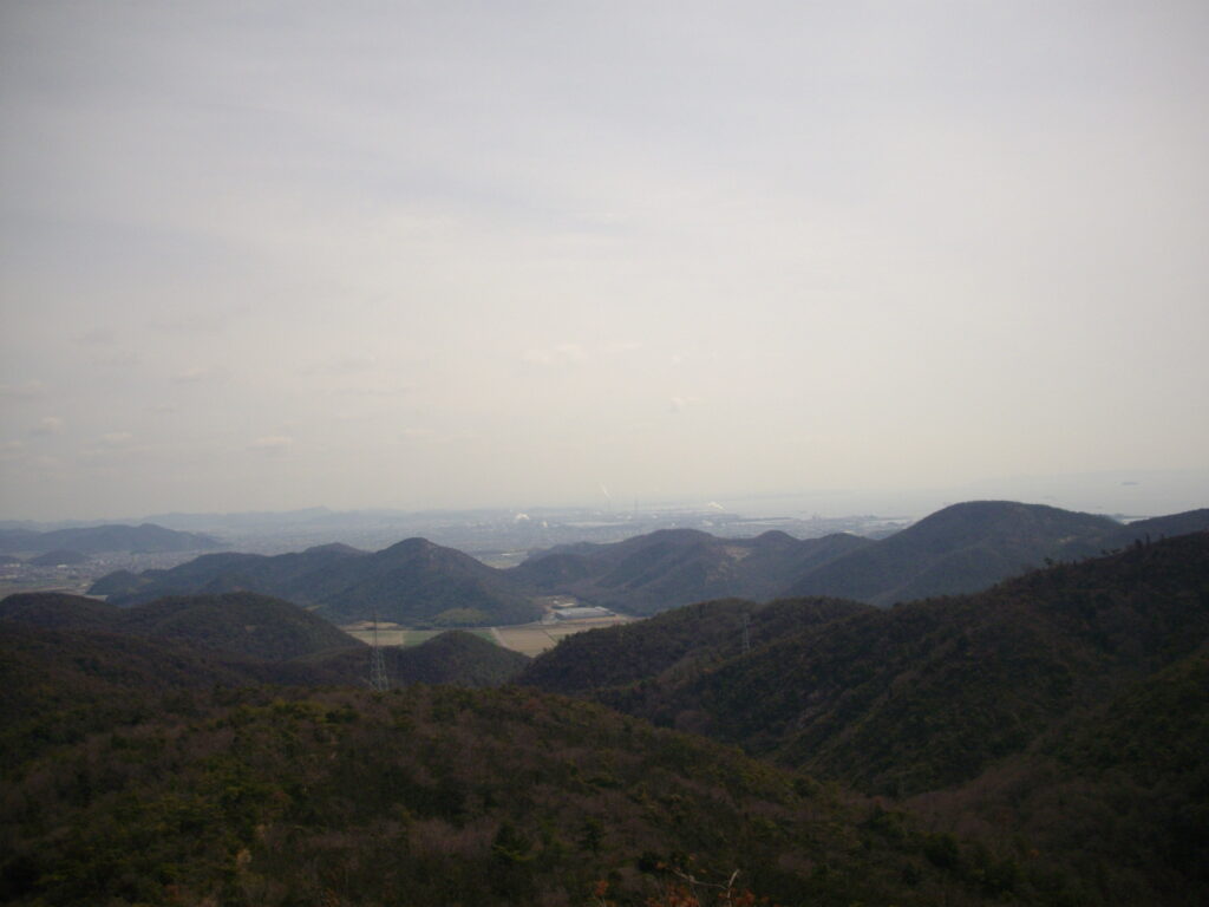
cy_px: 454
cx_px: 604
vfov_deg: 38.7
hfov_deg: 50.1
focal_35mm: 37
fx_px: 1292
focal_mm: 6.2
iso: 100
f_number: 5.6
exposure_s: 1/800
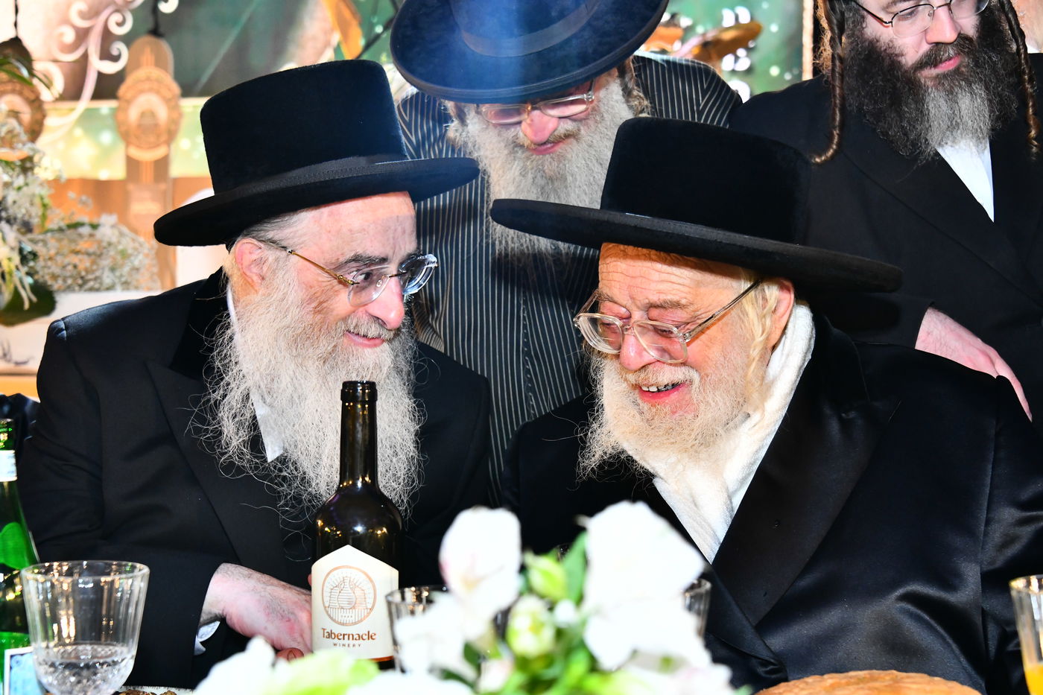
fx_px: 1680
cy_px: 348
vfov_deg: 23.4
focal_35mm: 58
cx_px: 522
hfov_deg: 34.5
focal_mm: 58
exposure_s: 1/125
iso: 2500
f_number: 5.6
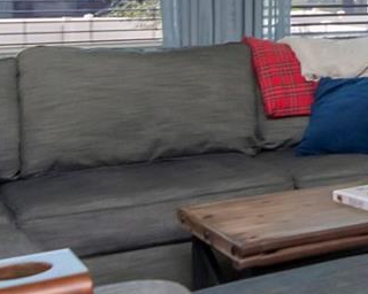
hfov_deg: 18.4
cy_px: -1
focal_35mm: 77
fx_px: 842
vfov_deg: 19.3
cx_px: 688
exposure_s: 1/160
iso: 800
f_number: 5.6
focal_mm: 11
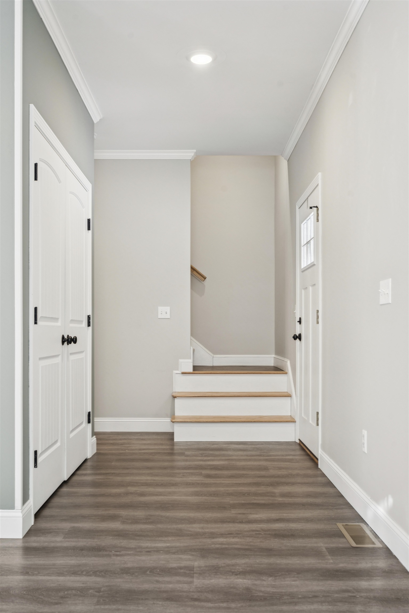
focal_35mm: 35
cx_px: 204
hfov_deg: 37.9
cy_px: 306
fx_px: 596
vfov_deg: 54.4
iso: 640
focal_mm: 35
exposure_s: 1/8
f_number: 8
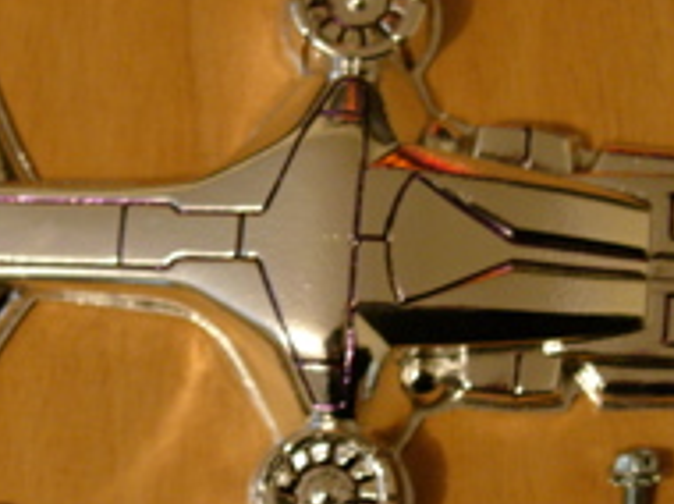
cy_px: 344
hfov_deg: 14.6
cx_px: 199
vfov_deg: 10.9
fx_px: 2625
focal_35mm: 135
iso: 200
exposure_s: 1/10
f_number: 2.1
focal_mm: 16
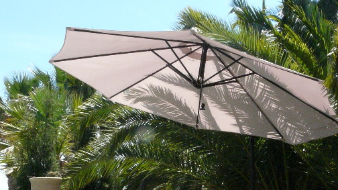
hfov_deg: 32.8
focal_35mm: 64
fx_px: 573
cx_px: 152
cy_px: 166
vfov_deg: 18.5
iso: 400
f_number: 7.1
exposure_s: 1/500
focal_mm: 6
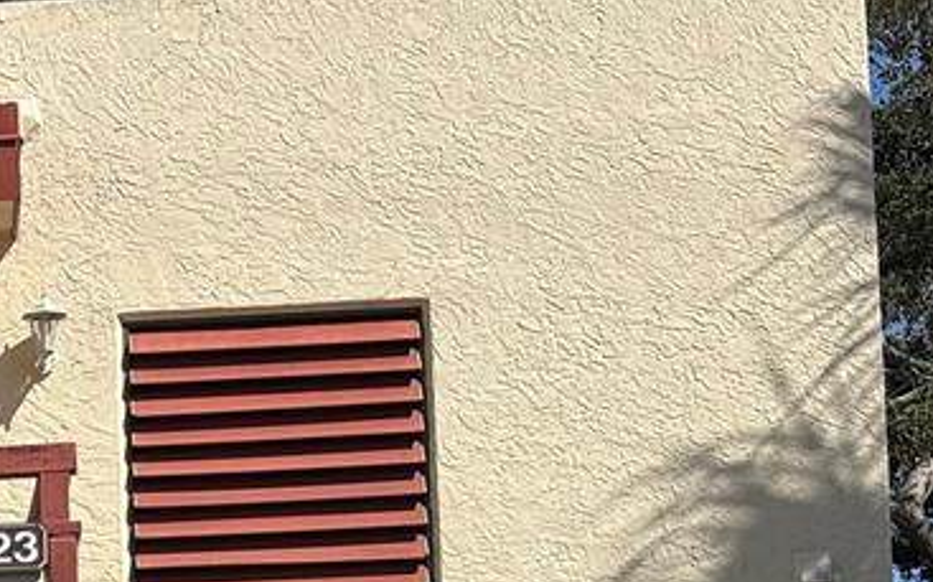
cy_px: 933
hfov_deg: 13.1
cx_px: -328
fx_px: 3914
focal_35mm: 154
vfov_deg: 8.3
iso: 40
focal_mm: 5.96
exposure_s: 1/4425
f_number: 1.6
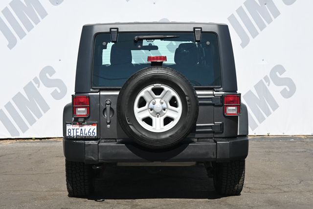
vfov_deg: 19.3
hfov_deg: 28.7
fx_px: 613
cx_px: 156
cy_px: 104
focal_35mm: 70
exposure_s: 1/250
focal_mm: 47
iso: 125
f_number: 6
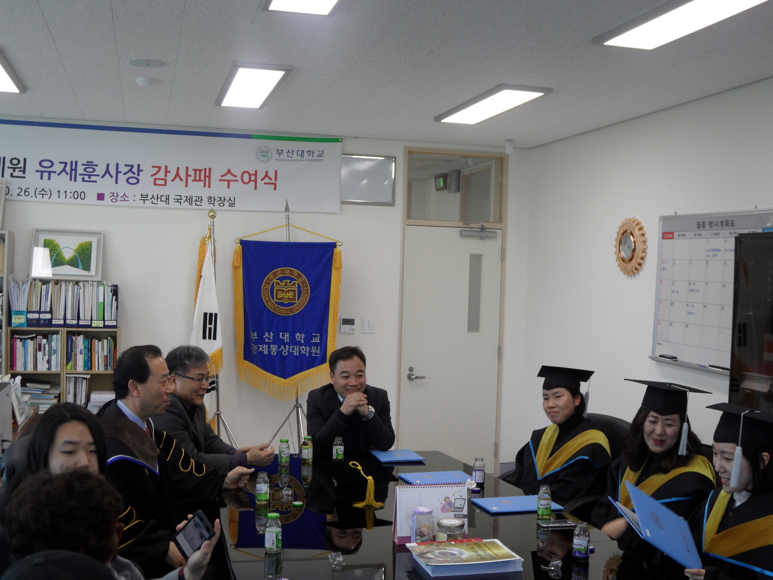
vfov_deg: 36.0
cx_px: 386
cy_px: 290
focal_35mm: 40
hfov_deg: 46.8
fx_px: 893
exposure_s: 1/45
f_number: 3.6
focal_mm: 6.5
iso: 100
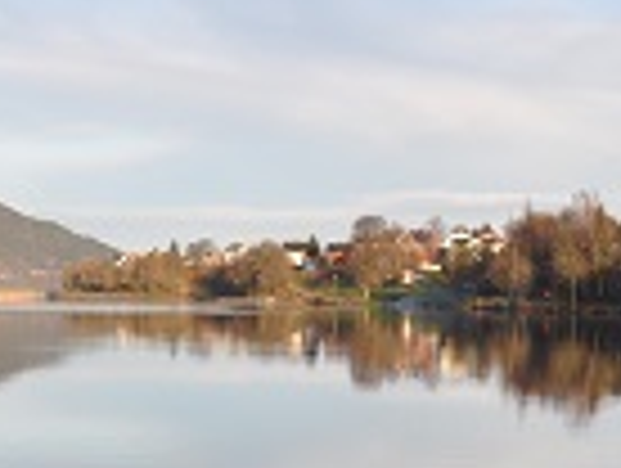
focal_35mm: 102
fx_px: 1833
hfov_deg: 19.2
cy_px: 704
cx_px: 191
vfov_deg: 13.7
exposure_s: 1/200
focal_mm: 18
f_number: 7.1
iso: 200
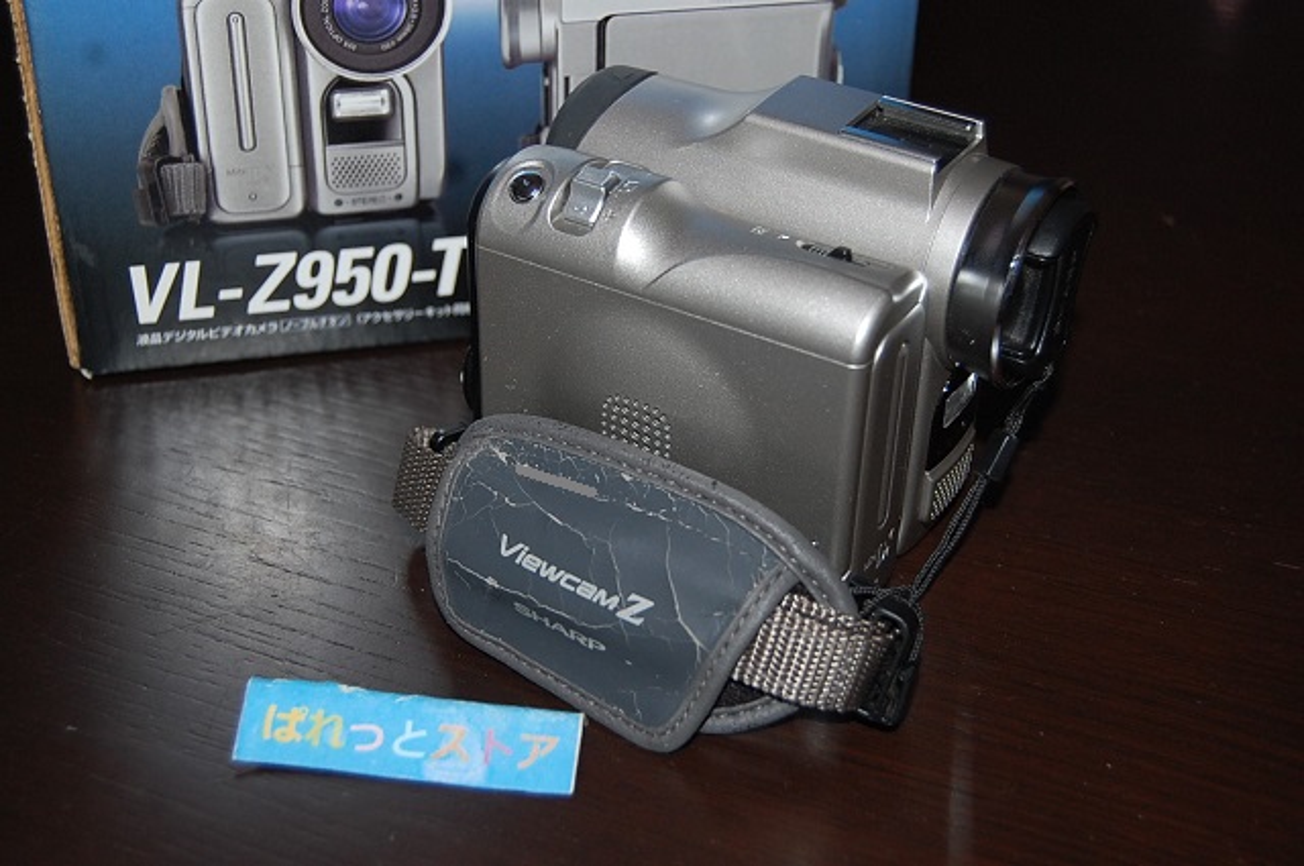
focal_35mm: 52
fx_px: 1899
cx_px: 652
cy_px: 433
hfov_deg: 37.9
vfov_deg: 25.7
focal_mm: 35
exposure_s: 1/60
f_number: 4.8
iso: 400
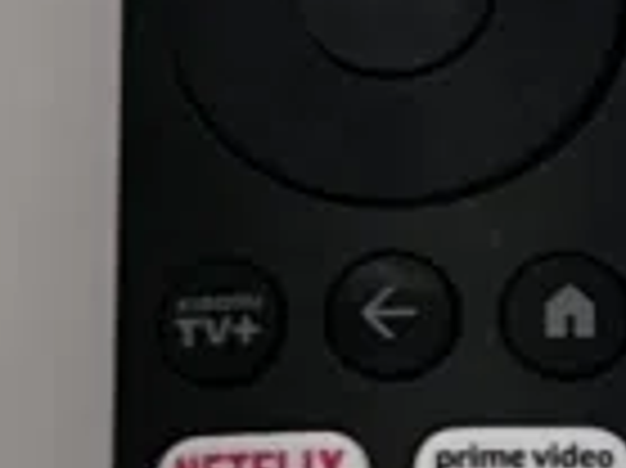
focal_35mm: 120
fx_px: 2168
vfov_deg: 12.3
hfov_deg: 13.4
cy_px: 356
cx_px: 1369
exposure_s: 1/50
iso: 160
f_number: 1.5
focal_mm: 5.7
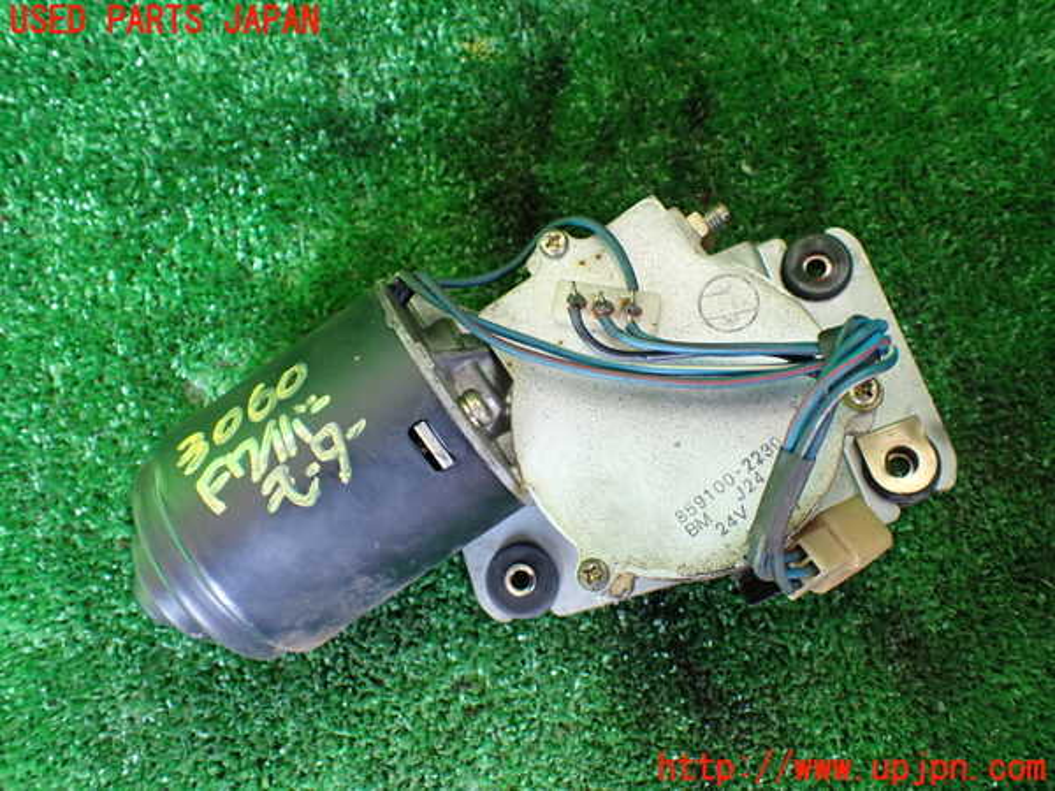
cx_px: 528
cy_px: 396
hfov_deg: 60.0
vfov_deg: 46.8
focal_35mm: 30
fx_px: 914
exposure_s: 1/125
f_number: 2.3
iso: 400
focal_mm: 5.4
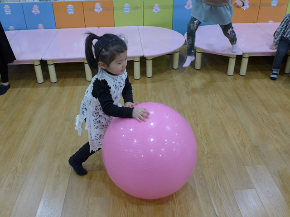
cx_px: 145
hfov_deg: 52.6
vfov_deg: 40.7
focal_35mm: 35
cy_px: 108
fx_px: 293
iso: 320
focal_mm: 6.9
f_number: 1.6
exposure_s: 1/250
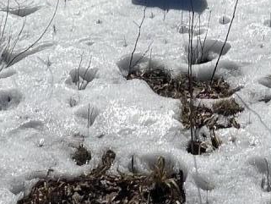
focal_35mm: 81
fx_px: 634
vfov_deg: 11.3
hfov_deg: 23.7
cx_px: 221
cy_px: -402
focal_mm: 1.57
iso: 32
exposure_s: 1/4785
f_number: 1.8
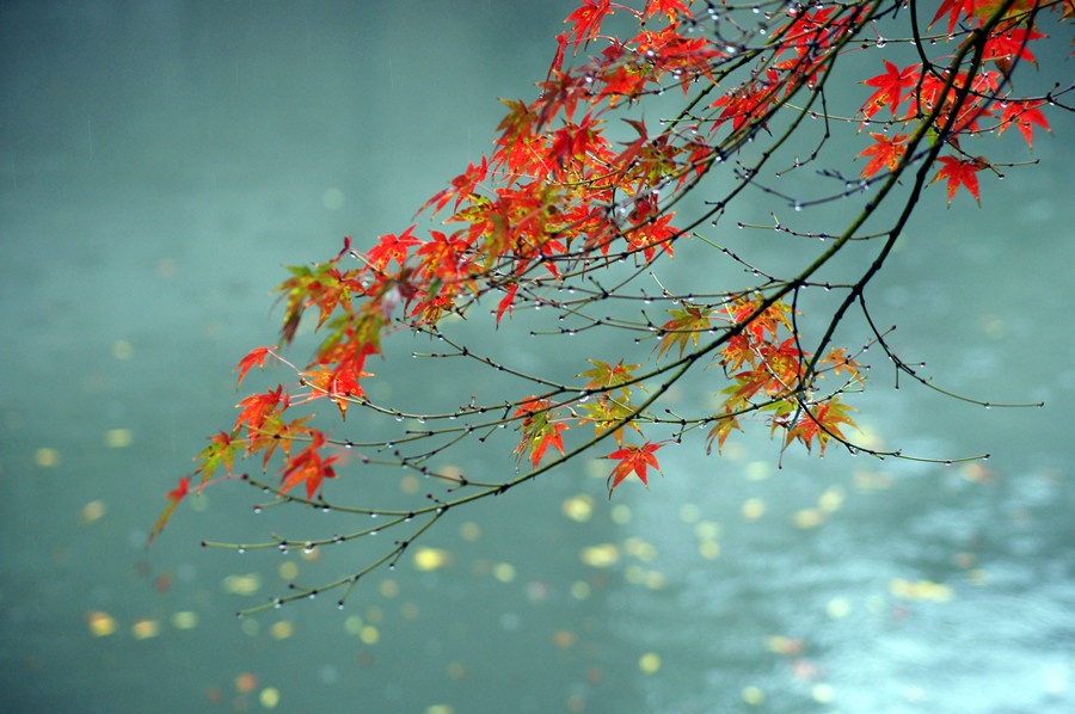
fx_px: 4027
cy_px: 357
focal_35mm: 135
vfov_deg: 10.1
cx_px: 538
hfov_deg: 15.2
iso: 500
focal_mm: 90
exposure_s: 1/160
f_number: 4
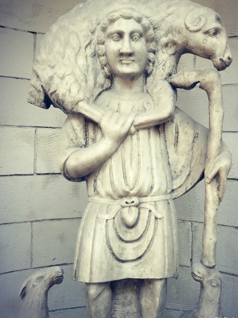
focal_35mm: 35
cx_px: 136
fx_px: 321
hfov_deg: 40.6
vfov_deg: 52.5
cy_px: 142
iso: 50
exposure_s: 1/100
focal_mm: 3.7
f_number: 1.9
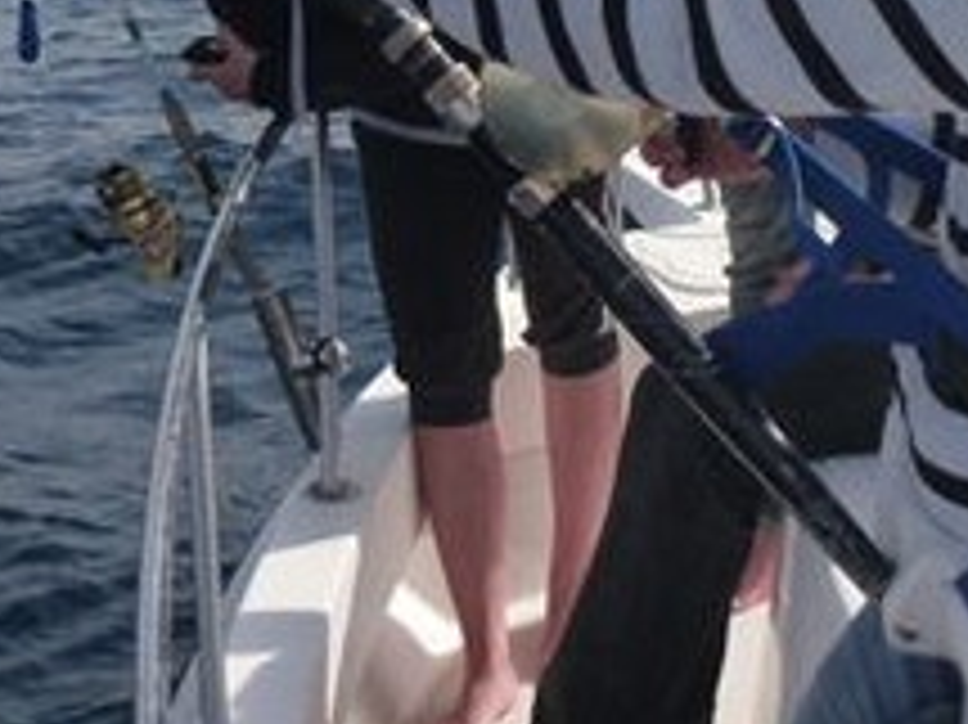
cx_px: 338
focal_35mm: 82
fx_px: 2292
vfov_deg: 17.1
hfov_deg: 23.8
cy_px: -153
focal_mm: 4.9
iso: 160
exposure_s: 1/125
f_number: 10
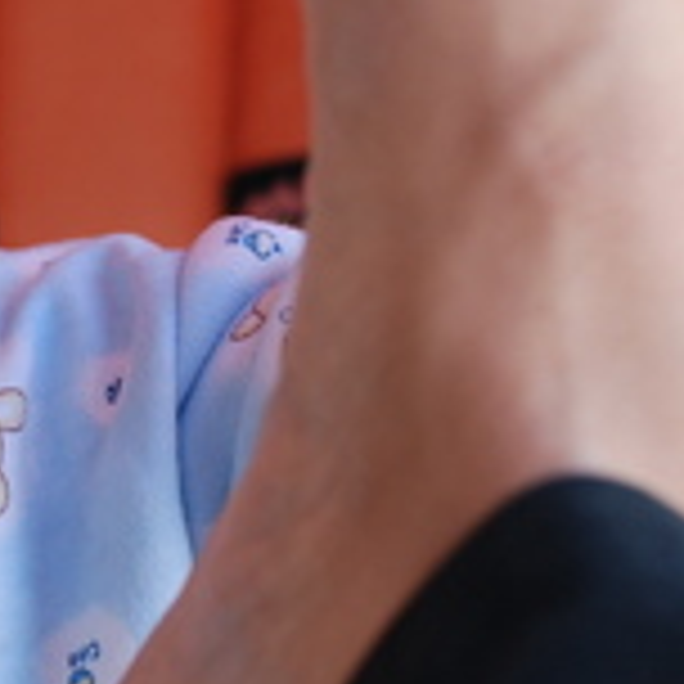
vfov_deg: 6.9
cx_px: -189
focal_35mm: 253
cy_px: 173
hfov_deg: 6.9
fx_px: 5656
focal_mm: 50
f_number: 3.5
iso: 200
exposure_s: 1/160
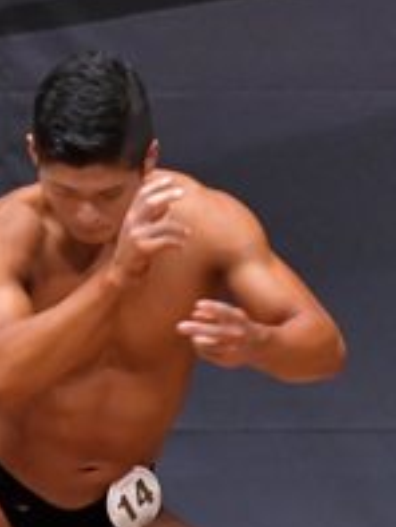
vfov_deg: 1.8
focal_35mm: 1076
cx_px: 258
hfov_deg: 1.4
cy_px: 377
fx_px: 16395
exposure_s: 1/400
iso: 6400
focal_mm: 190
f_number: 5.6
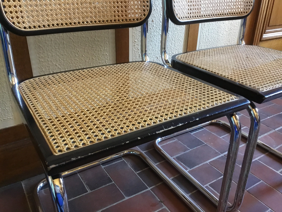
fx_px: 253
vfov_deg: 45.4
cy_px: 106
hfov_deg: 58.4
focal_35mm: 31
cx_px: 141
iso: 250
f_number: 2.4
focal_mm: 3.3
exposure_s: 1/17
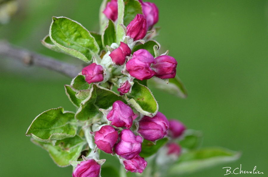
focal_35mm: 135
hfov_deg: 15.2
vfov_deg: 10.1
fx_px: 1003
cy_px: 88
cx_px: 134
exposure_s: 1/800
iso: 1600
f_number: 9
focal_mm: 90
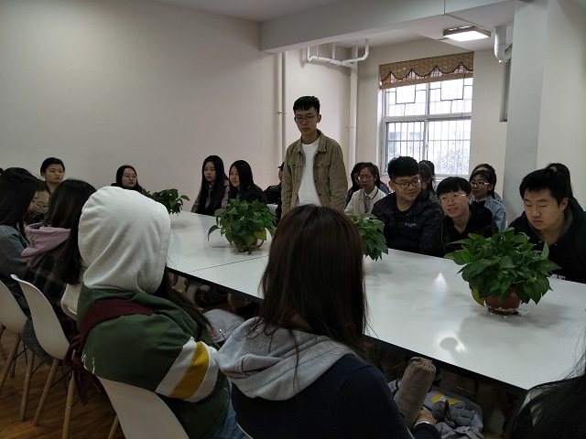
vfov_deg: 56.8
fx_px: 406
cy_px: 220
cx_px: 293
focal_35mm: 24
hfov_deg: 71.6
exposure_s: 1/50
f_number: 1.7
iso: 79
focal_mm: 4.1
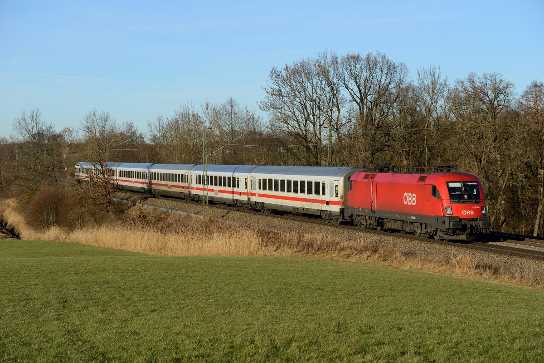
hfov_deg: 22.6
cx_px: 272
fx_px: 1360
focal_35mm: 90
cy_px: 182
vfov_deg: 15.2
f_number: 6.3
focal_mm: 90
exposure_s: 1/1250
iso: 200
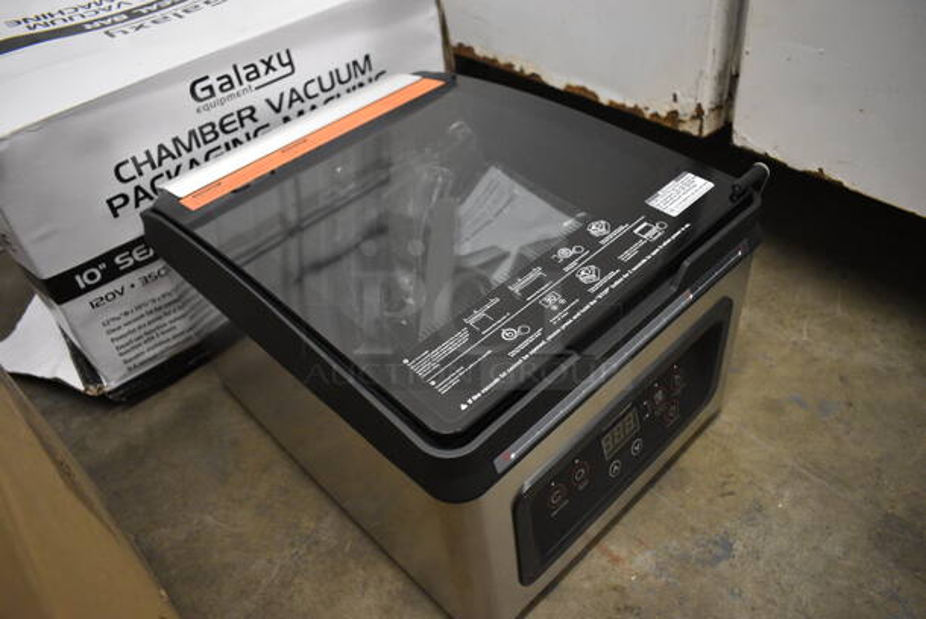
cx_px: 463
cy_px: 310
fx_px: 695
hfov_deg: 67.3
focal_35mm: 27
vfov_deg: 48.0
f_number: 3.5
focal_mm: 18
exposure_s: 1/125
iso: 2500
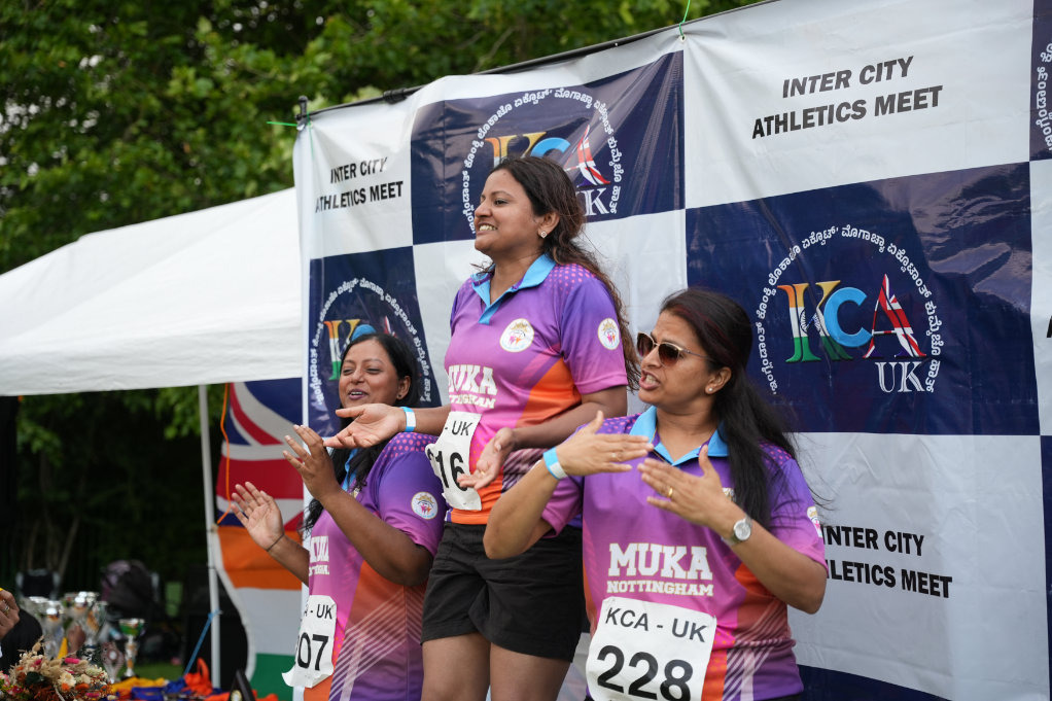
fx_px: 1496
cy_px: 350
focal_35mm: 51
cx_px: 526
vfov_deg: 26.4
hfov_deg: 38.7
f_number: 2.8
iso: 250
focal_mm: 51.2
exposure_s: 1/400
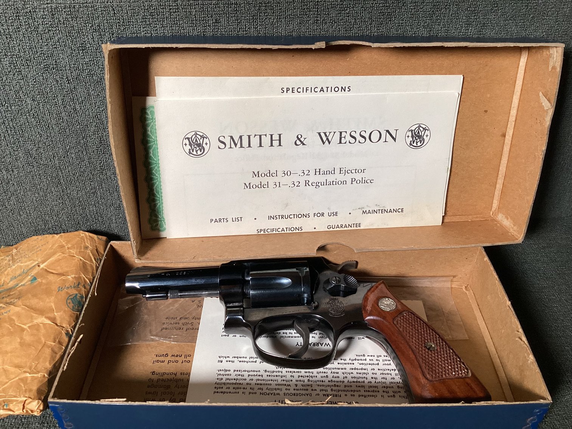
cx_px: 286
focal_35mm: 31
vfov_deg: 45.4
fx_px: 512
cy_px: 214
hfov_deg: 58.3
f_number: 2.4
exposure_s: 1/60
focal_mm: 3.3
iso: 125
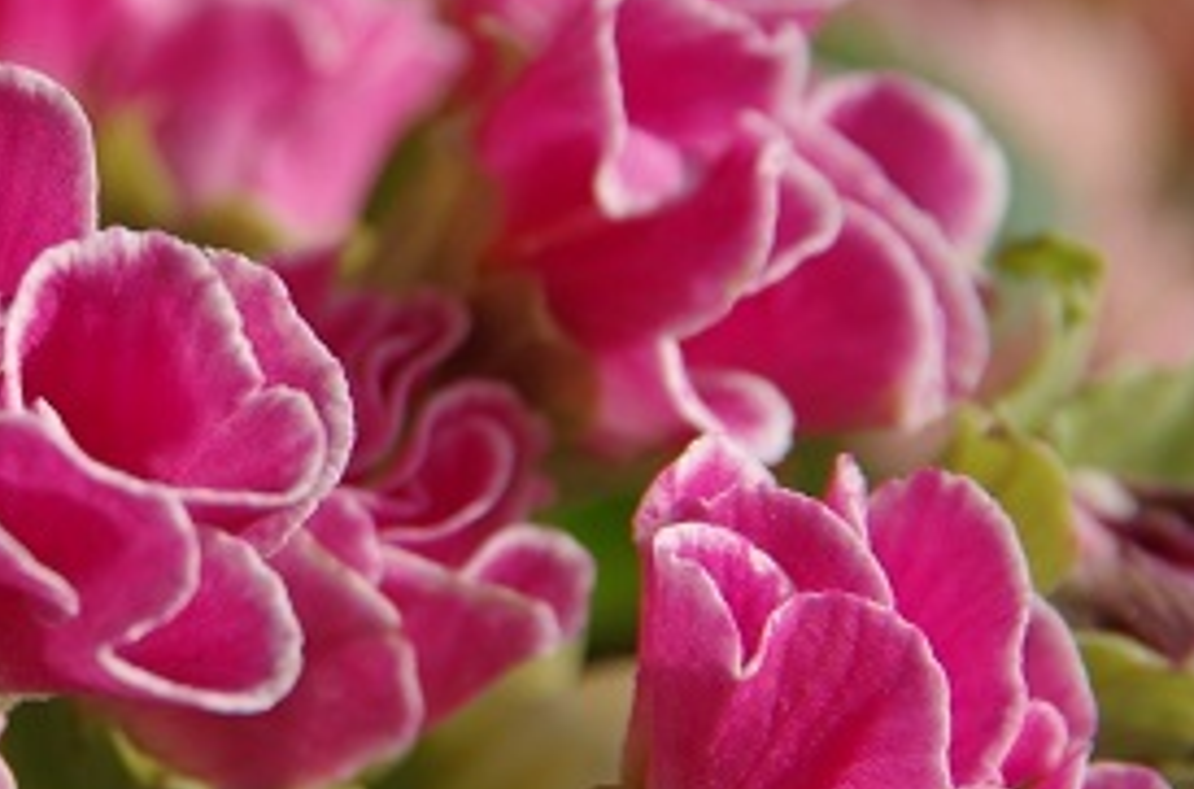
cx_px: -17
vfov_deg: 3.1
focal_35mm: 437
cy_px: 296
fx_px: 14452
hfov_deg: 4.7
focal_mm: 135
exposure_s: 1/200
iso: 200
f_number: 8
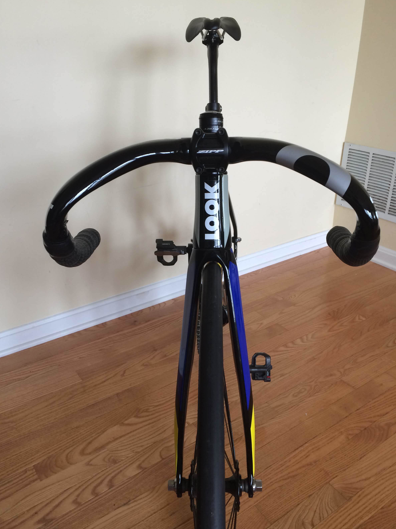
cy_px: 269
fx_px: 458
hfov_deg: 46.8
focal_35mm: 30
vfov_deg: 60.0
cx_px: 204
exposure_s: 1/30
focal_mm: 4.15
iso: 64
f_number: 2.2
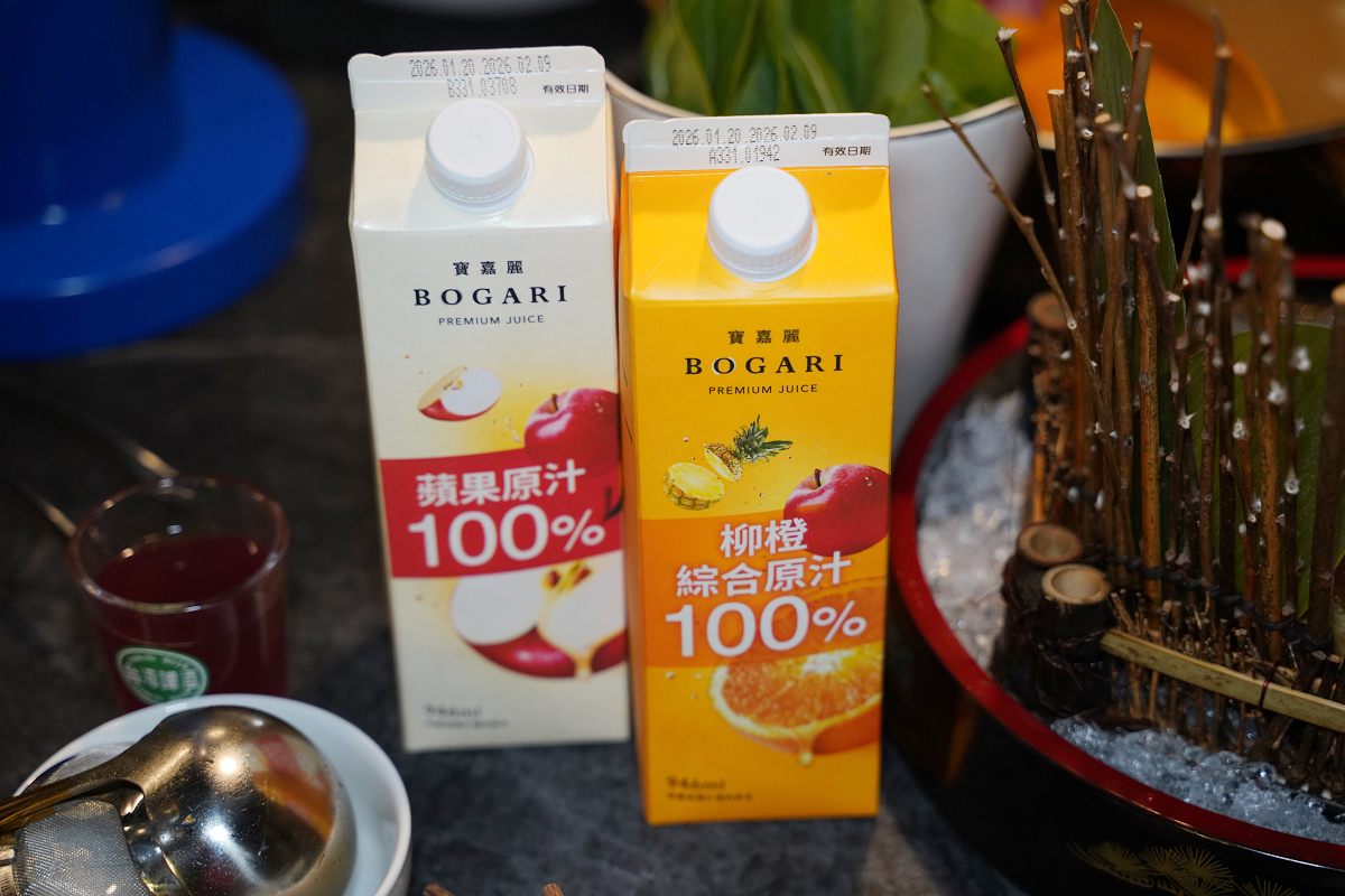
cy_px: 448
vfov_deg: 18.2
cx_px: 672
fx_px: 2802
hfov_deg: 27.0
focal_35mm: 75
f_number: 4
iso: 1600
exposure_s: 1/160
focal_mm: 75
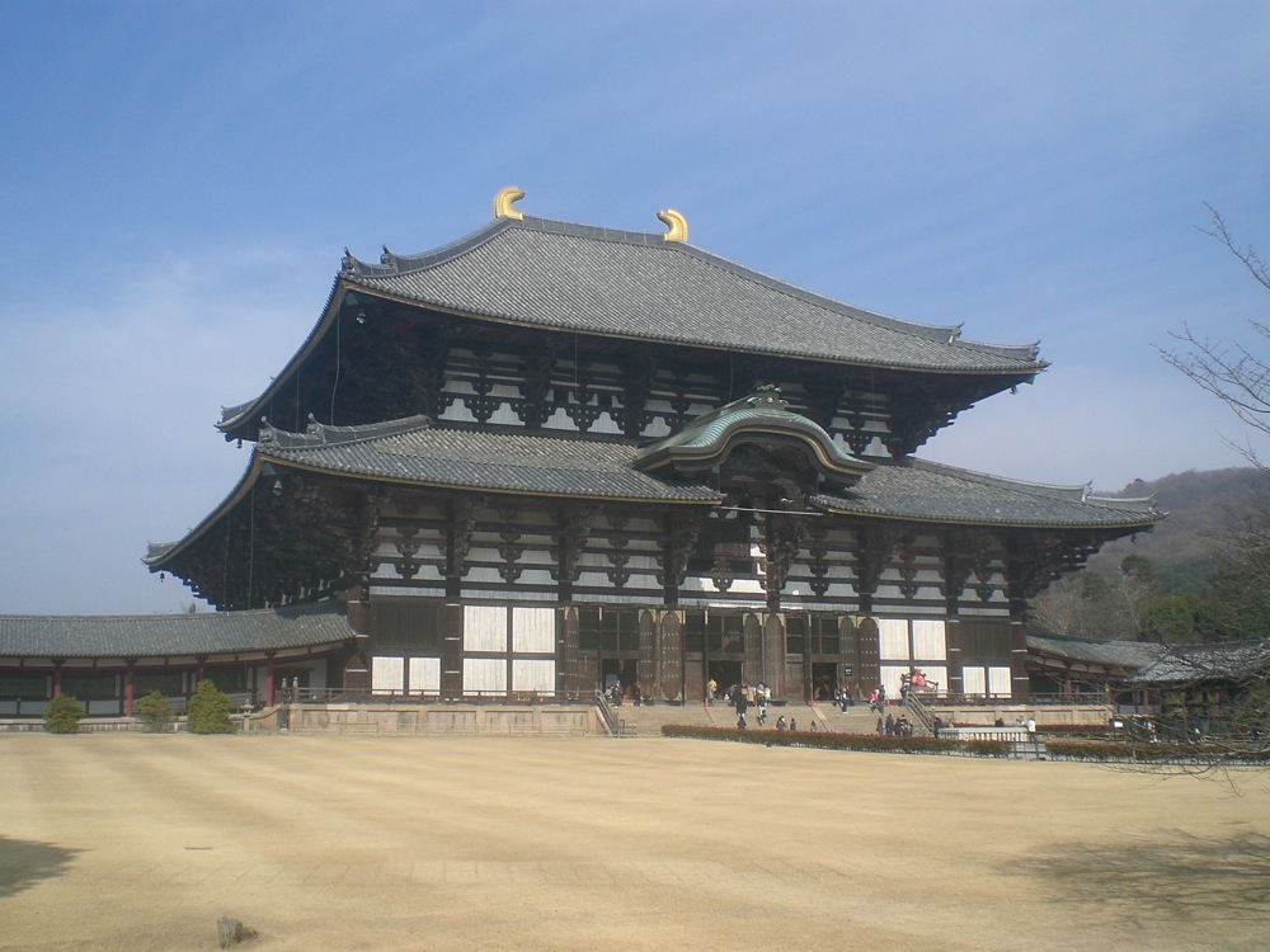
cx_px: 635
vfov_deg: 37.7
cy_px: 476
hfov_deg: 49.0
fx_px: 1394
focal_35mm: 38
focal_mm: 6.3
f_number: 4.4
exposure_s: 1/400
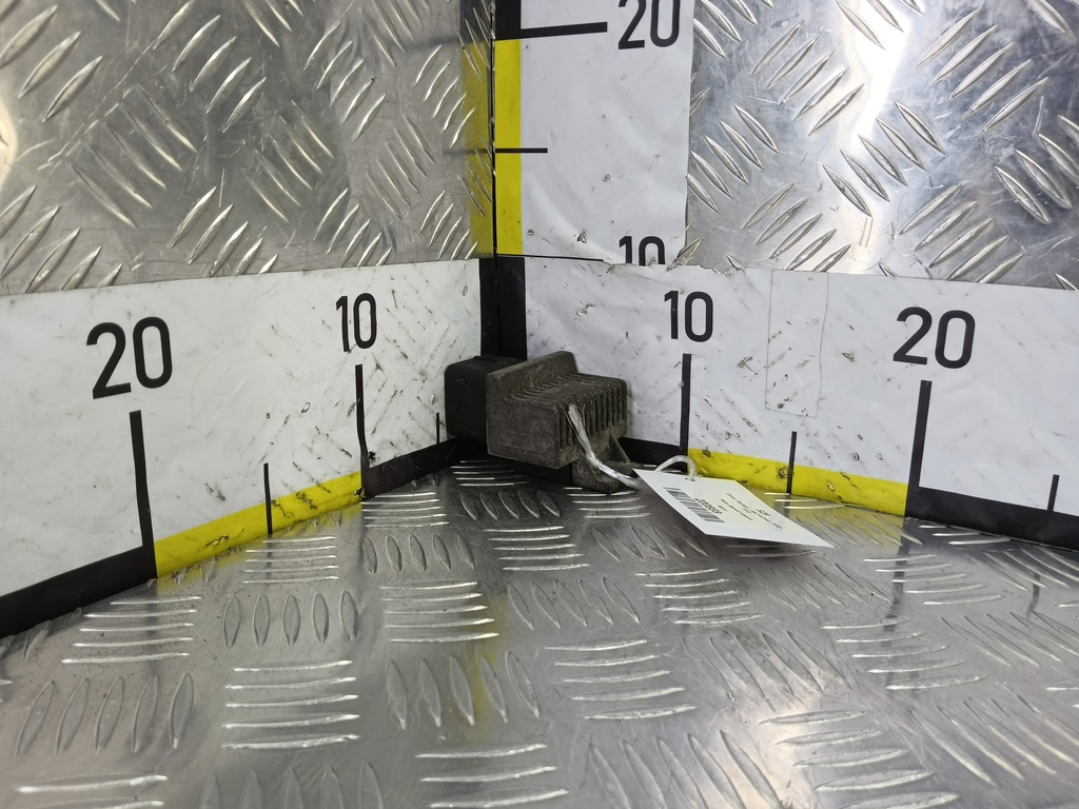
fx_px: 717
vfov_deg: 58.9
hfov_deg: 73.9
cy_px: 404
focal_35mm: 23
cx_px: 540
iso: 108
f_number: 1.6
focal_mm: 4.11
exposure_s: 1/50
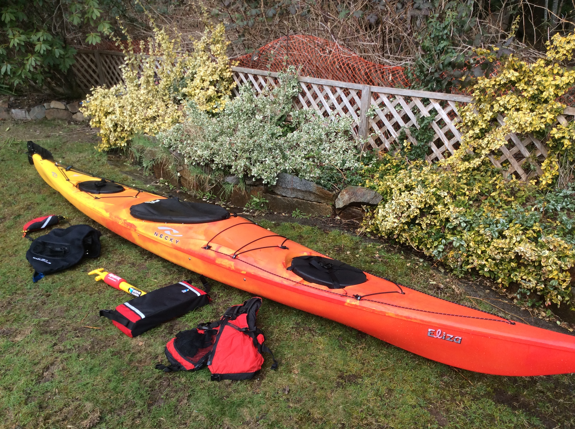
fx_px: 531
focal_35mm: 32
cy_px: 214
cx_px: 288
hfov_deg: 56.9
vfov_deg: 44.1
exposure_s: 1/240
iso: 32
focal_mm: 3.3
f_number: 2.4
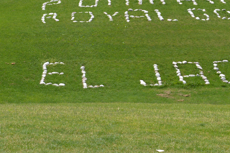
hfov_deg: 15.0
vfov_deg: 10.0
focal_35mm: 137
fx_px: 875
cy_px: 11
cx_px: 132
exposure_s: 1/320
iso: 100
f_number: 9
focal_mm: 48
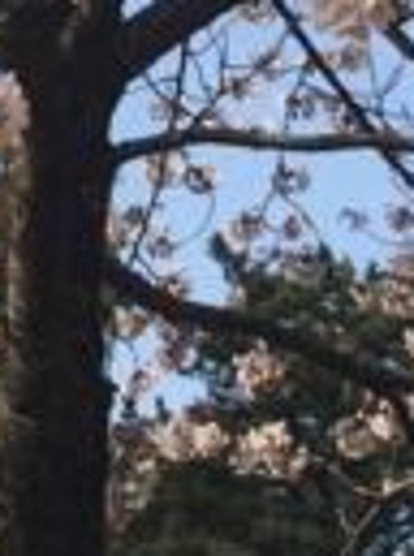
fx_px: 3702
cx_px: -681
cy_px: -802
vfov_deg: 7.9
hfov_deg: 6.1
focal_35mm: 231
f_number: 2.2
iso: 32
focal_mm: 4.15
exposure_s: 1/2415
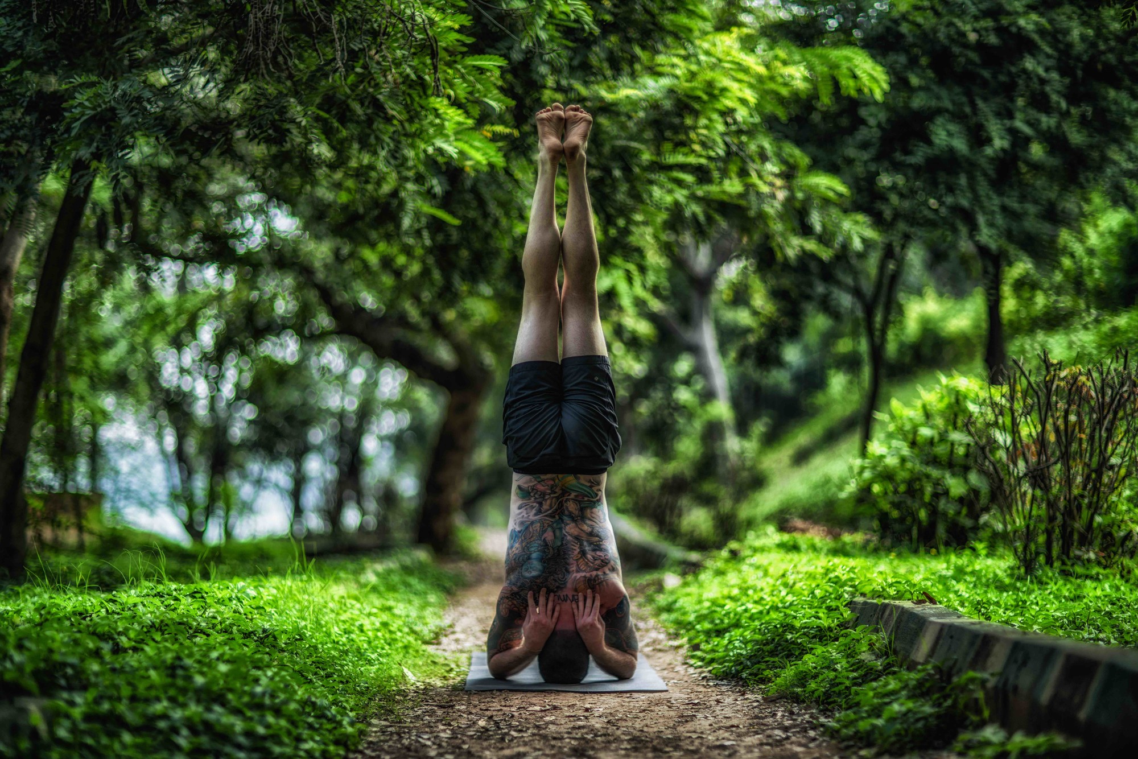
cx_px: 569
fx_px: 2687
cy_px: 380
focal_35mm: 85
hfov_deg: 23.9
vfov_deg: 16.1
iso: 100
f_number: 1.3
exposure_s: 1/1250
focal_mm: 85
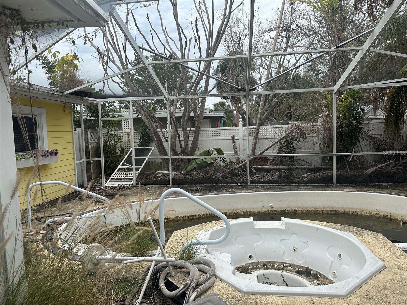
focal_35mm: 24
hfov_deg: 71.6
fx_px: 282
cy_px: 152
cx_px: 204
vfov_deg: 56.8
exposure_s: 1/1562
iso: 80
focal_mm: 6.86
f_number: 1.78
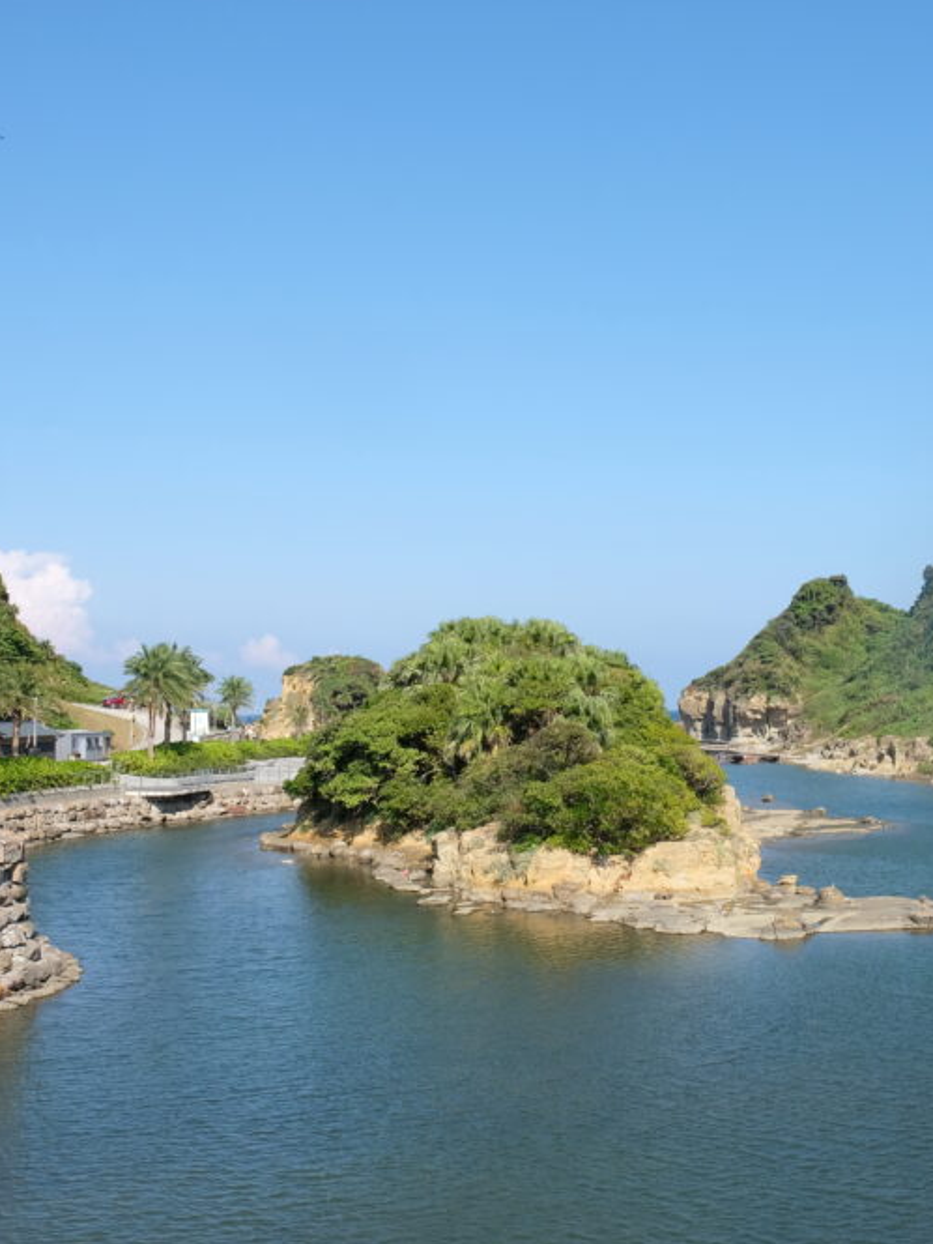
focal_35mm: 40
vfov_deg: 46.8
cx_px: 731
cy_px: 611
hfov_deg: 35.0
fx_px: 1437
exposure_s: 1/160
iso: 320
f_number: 13
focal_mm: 18
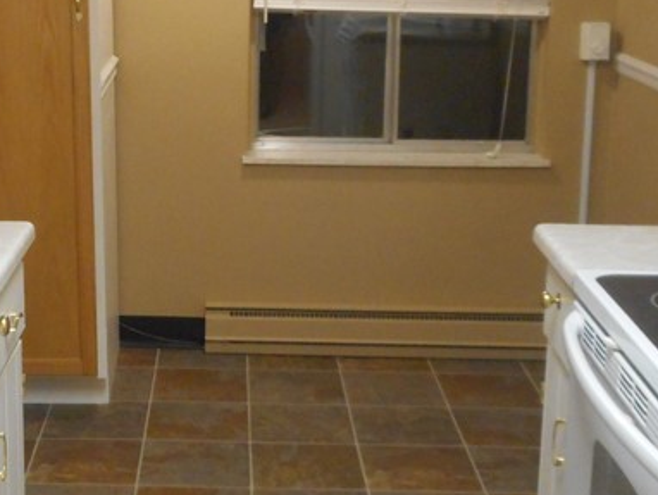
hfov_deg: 28.4
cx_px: 138
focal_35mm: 67
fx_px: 1274
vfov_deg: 21.9
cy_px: 169
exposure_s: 1/10
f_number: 3.7
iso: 400
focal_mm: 4.5
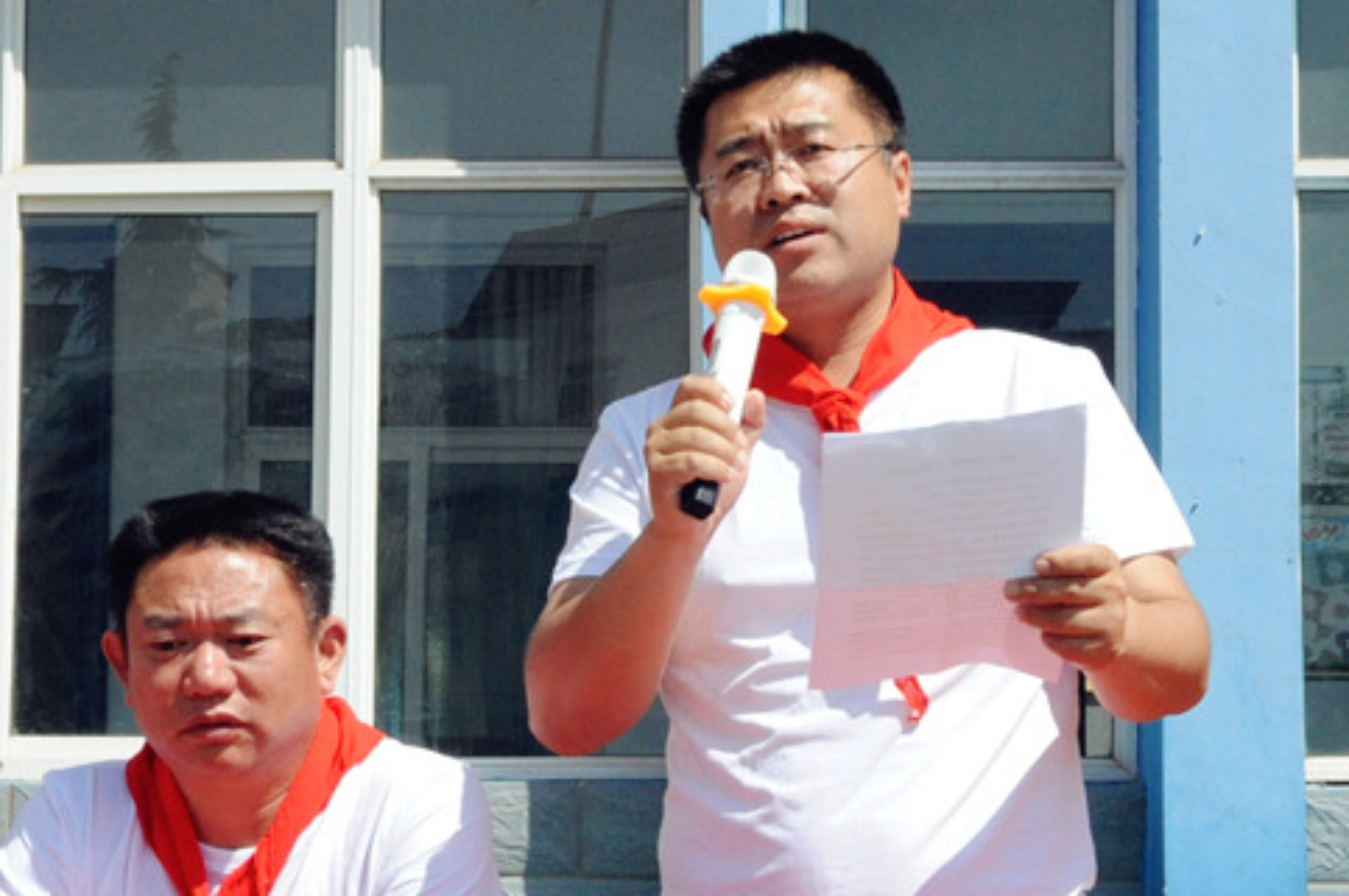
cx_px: 765
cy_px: 440
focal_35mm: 63
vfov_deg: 21.5
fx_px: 2358
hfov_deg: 31.9
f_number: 20
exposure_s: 1/1600
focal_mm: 38
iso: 3200
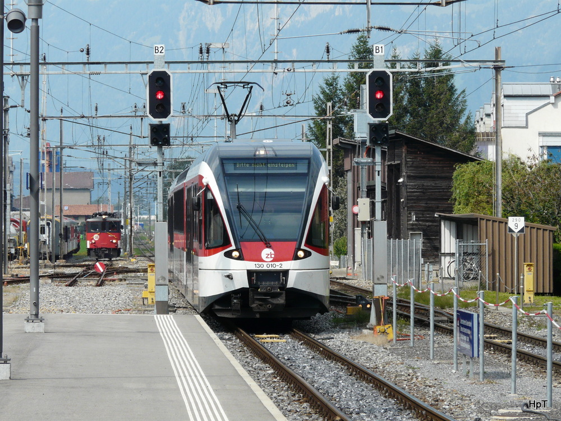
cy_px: 210
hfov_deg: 8.9
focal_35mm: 222
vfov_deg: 6.7
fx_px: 3598
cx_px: 280
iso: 100
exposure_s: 1/250
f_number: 5.6
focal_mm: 36.5
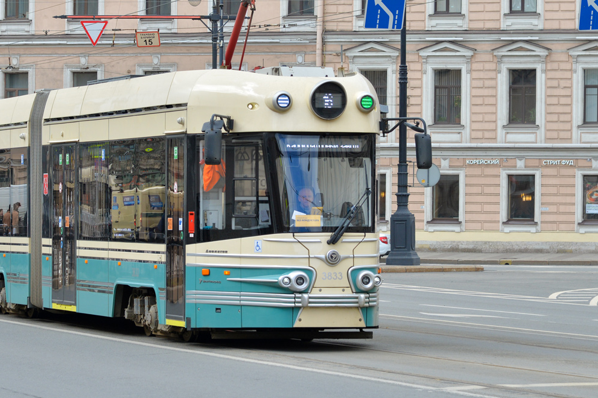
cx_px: 186
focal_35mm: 159
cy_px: 105
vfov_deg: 8.6
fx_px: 2640
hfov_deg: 12.9
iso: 200
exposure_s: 1/320
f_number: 7.1
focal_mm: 105
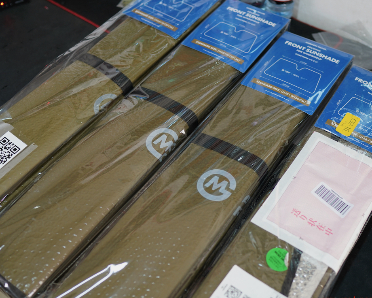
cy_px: 128
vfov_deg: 30.2
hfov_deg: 37.3
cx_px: 196
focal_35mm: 50
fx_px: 550
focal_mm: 35
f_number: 2.2
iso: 320
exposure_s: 1/40
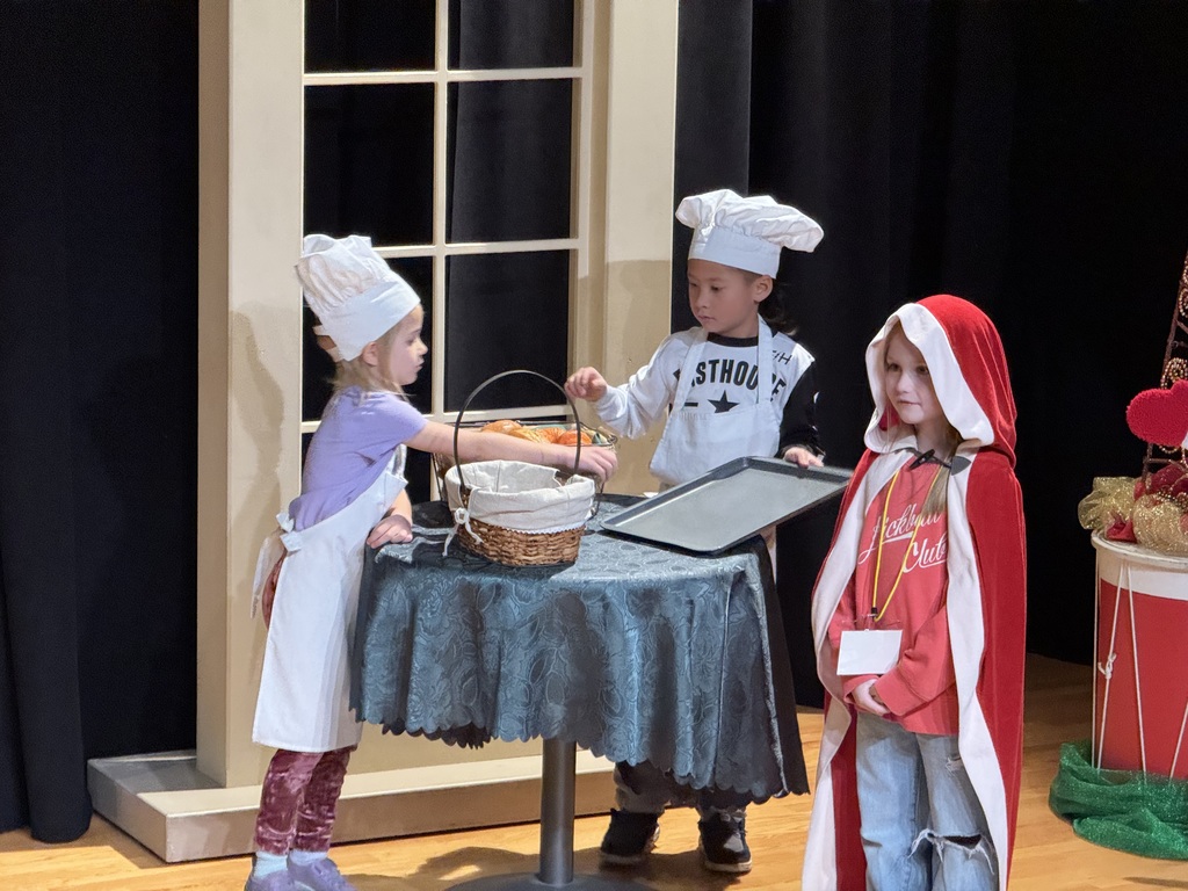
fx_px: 4118
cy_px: 446
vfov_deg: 12.3
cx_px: 594
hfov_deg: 16.4
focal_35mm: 120
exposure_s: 1/60
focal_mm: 15.66
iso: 640
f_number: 2.8
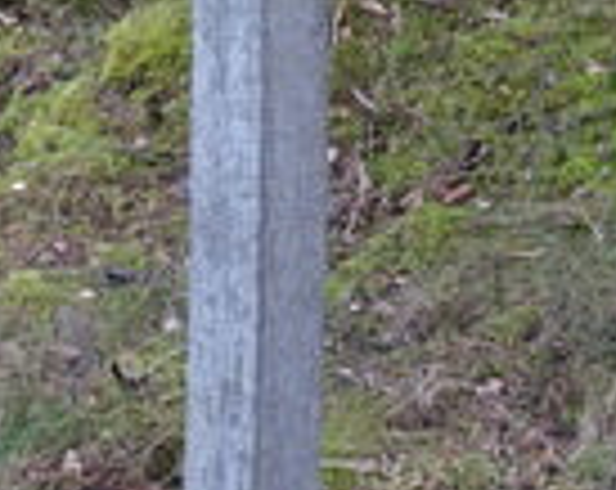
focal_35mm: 137
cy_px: -72
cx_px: 211
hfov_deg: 14.1
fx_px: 2492
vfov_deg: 11.1
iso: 125
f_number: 4
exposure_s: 1/40
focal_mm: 5.43
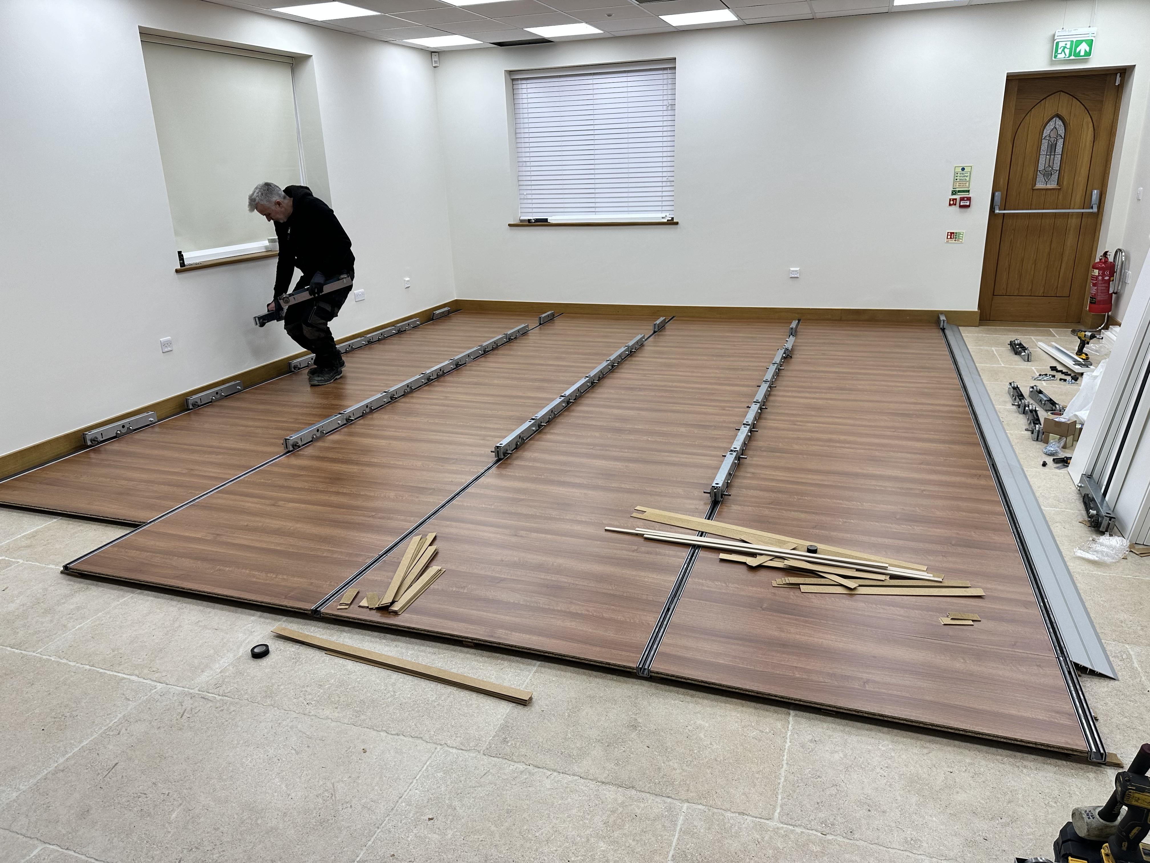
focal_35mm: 24
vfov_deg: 56.8
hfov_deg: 71.6
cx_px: 575
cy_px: 432
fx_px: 797
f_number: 1.78
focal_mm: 6.86
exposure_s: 1/121
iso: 64
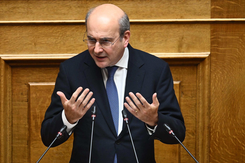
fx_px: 3674
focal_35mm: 540
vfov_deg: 2.5
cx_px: 122
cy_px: 82
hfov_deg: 3.8
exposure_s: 1/200
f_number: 6.3
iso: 4000
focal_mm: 540
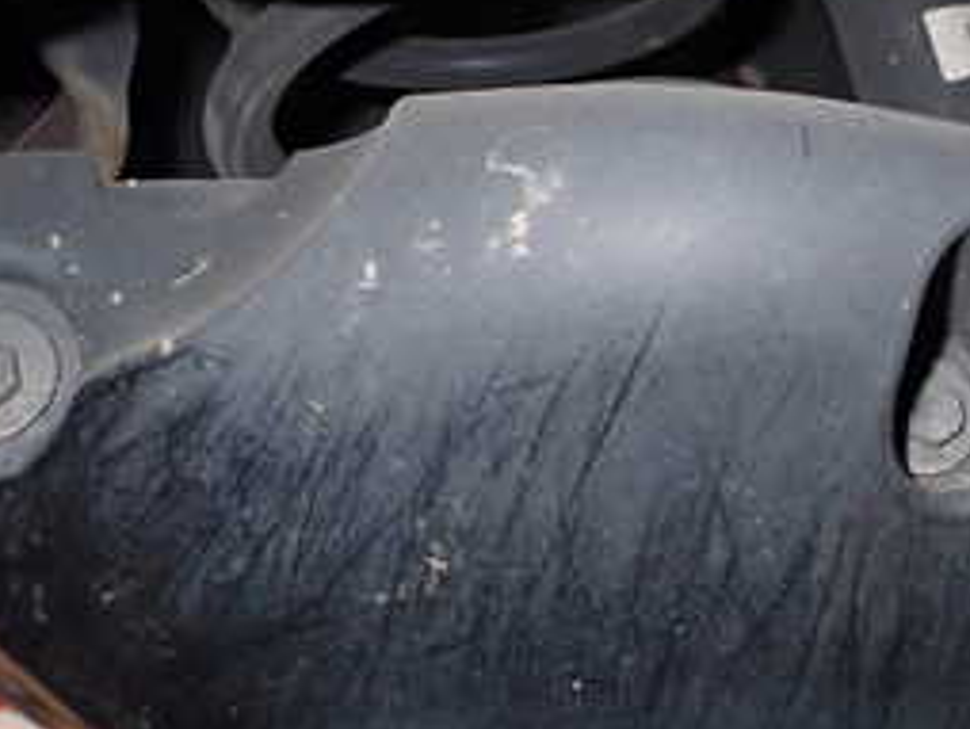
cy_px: -84
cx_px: 1046
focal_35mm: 59
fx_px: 1655
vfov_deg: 23.3
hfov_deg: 29.7
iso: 320
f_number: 5.6
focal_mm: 4.5
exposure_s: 1/30
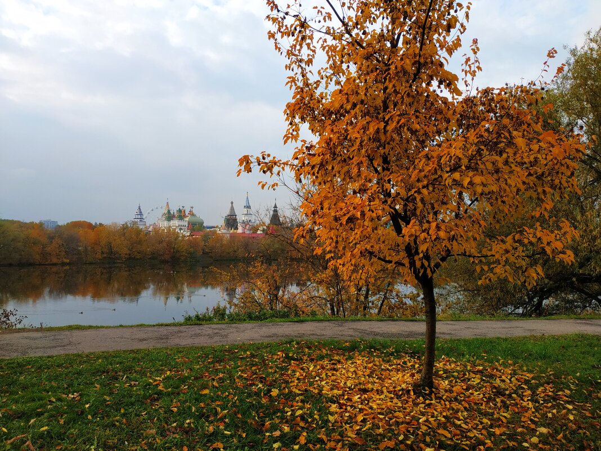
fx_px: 417
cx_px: 300
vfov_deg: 56.8
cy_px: 226
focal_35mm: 24
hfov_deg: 71.6
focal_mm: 3.94
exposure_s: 1/441
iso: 160
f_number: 1.9
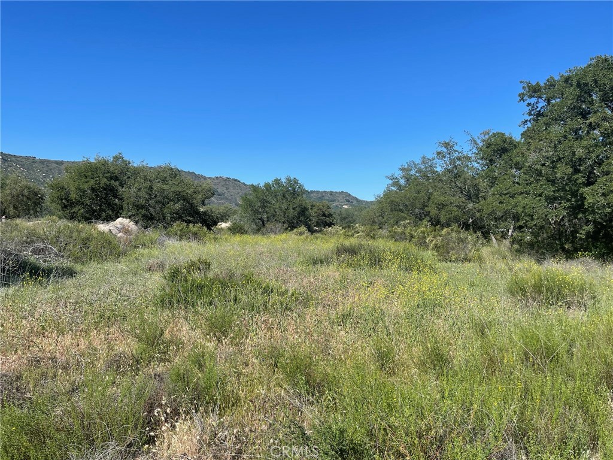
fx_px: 460
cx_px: 306
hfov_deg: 67.3
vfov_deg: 53.1
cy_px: 230
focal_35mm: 26
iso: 32
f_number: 1.6
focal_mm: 5.1
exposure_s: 1/3003
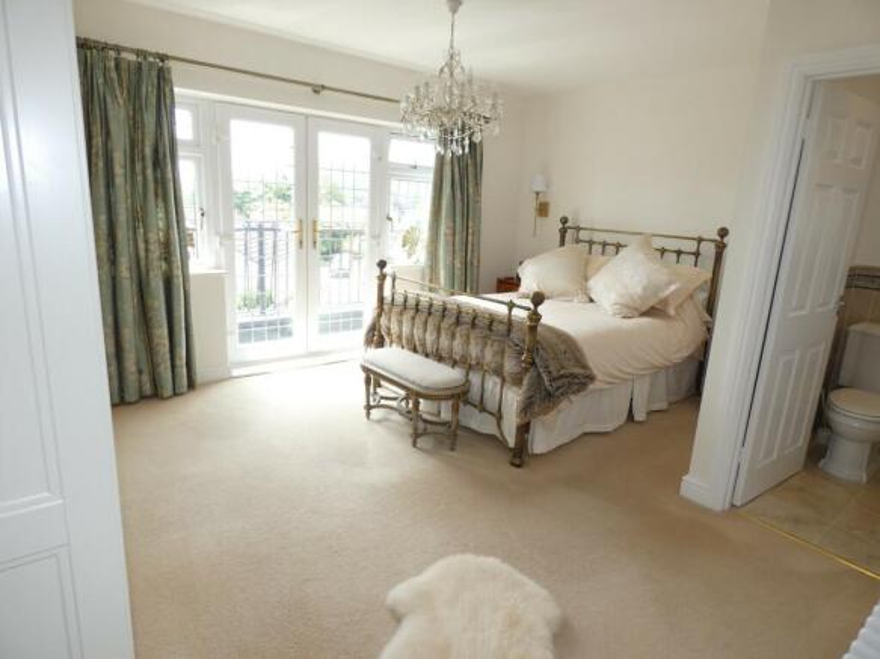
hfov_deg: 81.8
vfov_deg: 66.0
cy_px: 330
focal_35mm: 20
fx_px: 508
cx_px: 440
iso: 80
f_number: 2.8
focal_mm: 3.6
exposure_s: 1/60
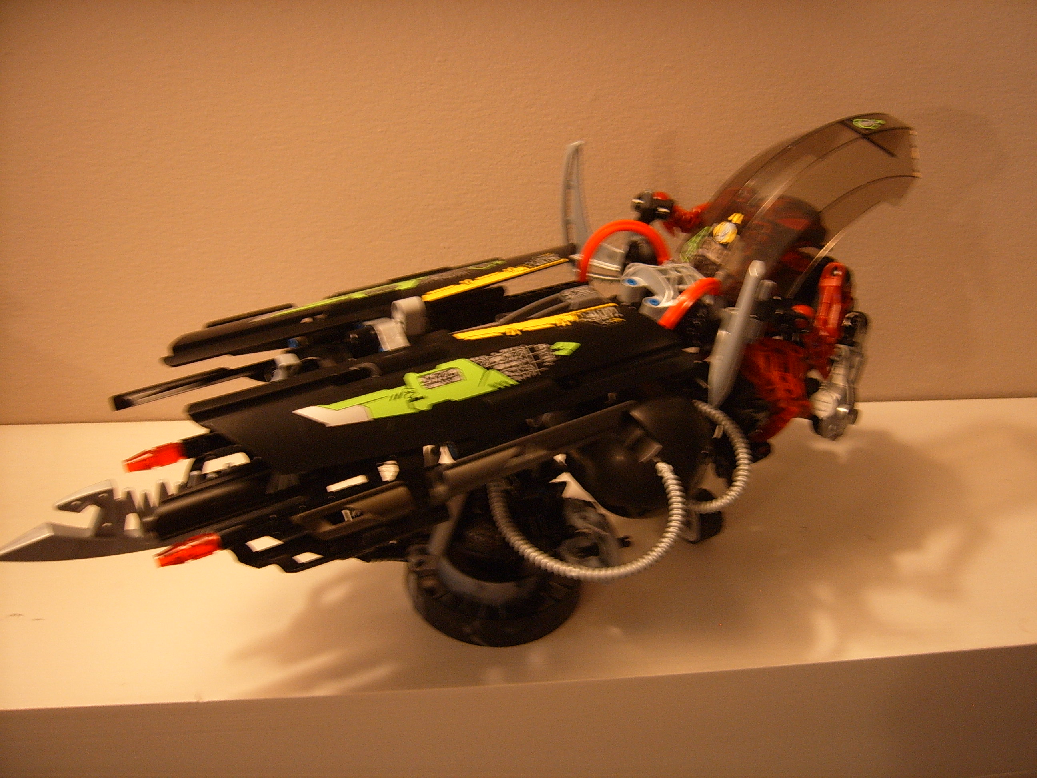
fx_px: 1049
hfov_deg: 52.6
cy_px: 389
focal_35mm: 35
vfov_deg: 40.7
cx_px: 518
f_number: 2.8
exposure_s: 1/15
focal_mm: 5.8
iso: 100
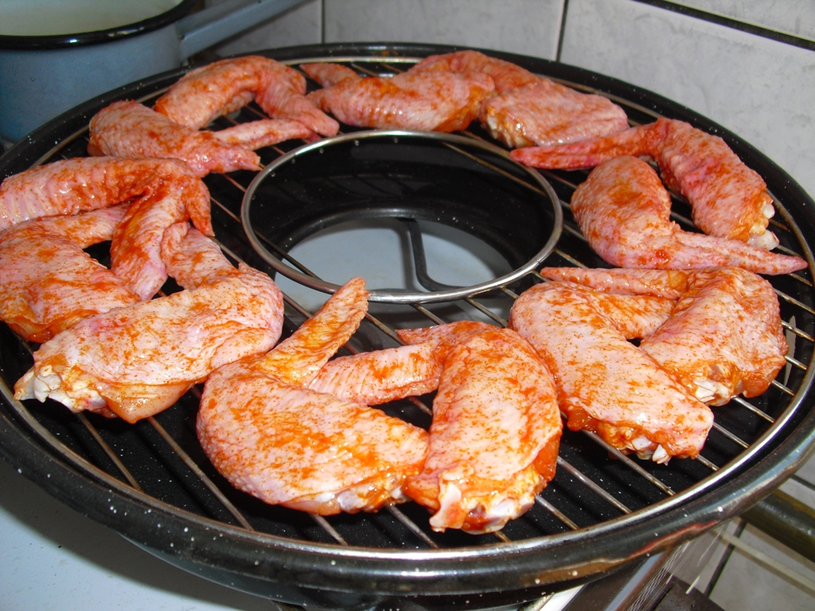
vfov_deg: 39.7
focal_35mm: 36
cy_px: 306
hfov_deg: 51.4
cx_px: 408
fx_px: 848
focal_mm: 6.3
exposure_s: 1/60
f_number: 3.1
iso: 100
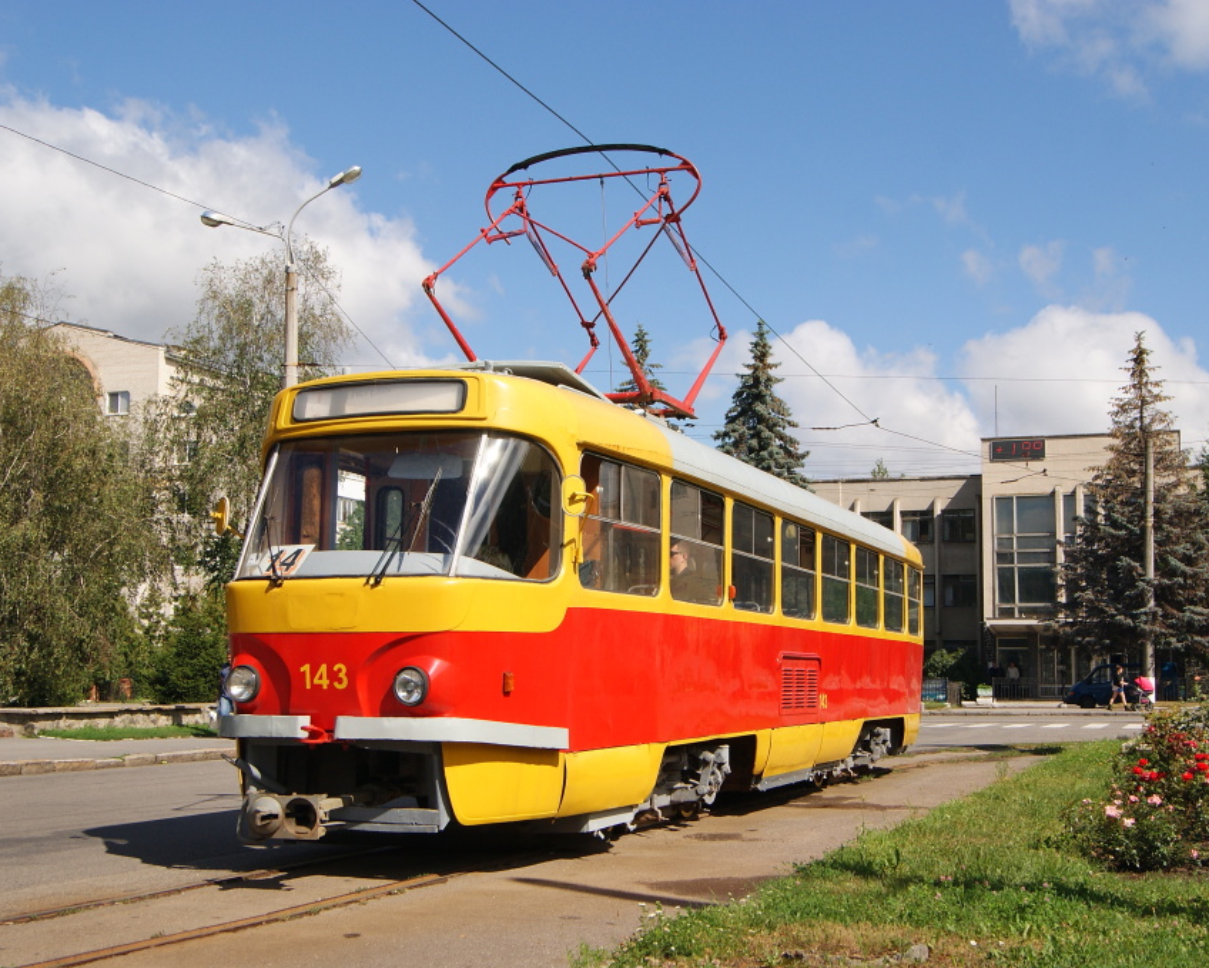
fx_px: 3349
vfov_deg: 16.4
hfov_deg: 20.5
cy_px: 483
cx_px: 630
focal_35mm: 94
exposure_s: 1/640
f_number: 10
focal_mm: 55
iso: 200
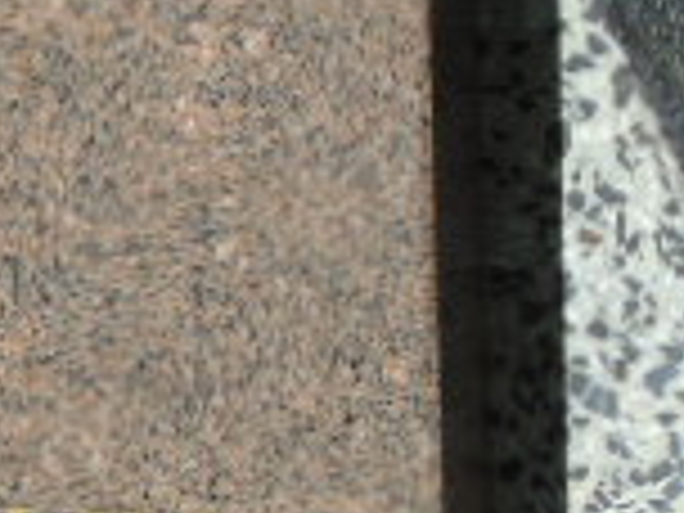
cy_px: 842
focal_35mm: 454
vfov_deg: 3.3
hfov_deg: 4.3
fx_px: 8971
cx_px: -477
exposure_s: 1/500
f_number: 4.4
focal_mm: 19
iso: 80
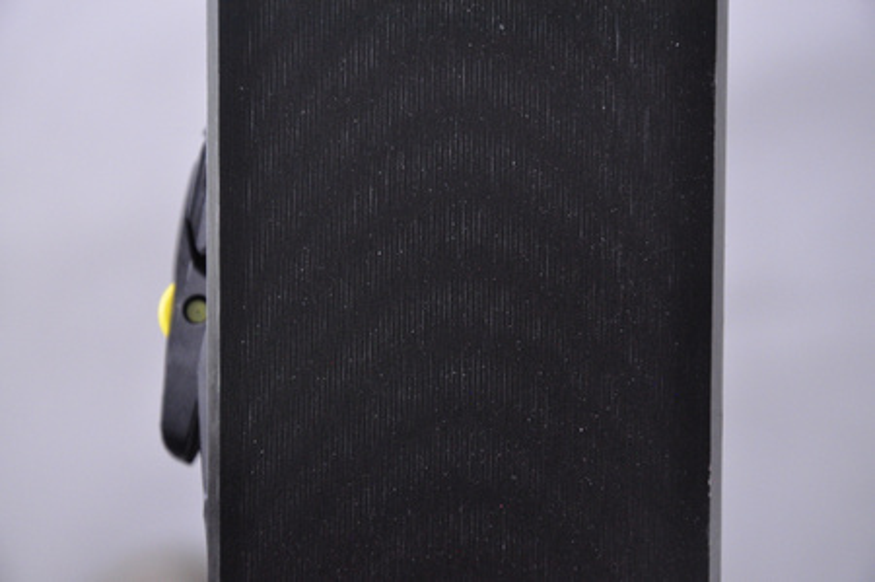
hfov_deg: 13.1
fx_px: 3824
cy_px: 291
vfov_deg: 8.7
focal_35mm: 158
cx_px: 438
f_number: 8
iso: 3200
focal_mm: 105
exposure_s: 1/125
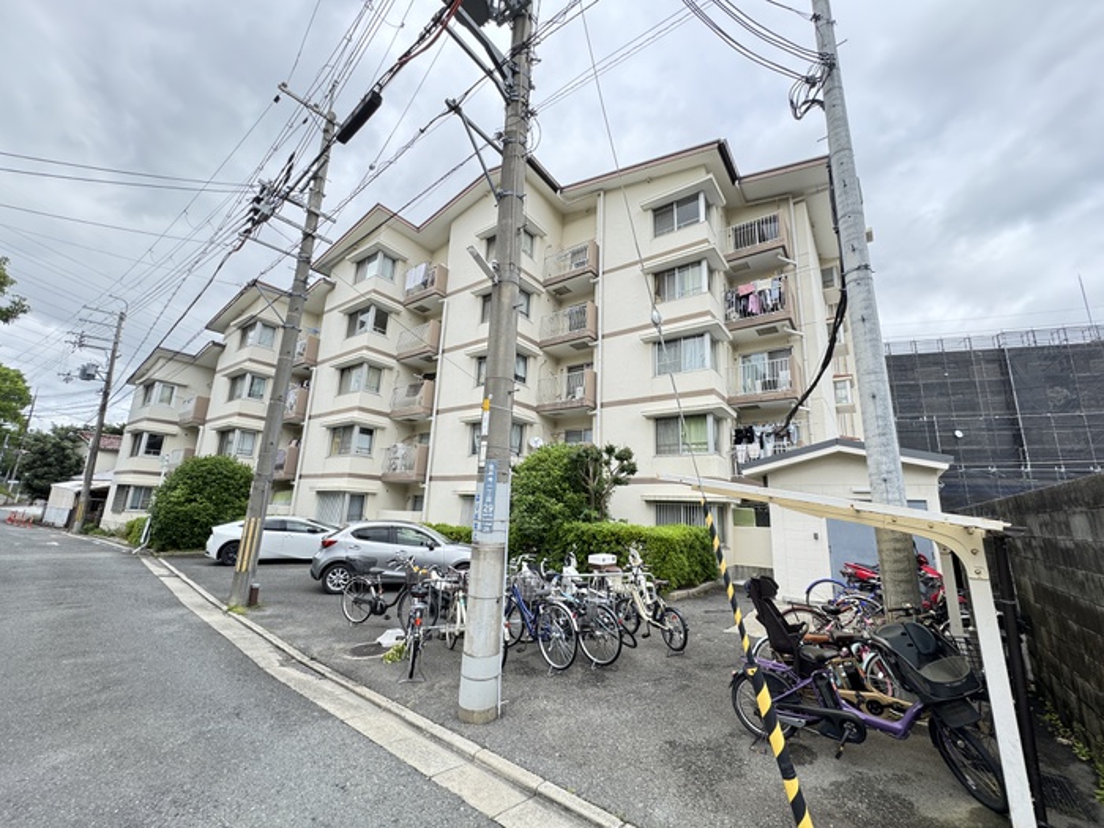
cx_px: 552
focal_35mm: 14
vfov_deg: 85.7
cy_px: 414
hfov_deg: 102.1
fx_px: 446
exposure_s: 1/349
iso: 40
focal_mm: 2.22
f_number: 2.2
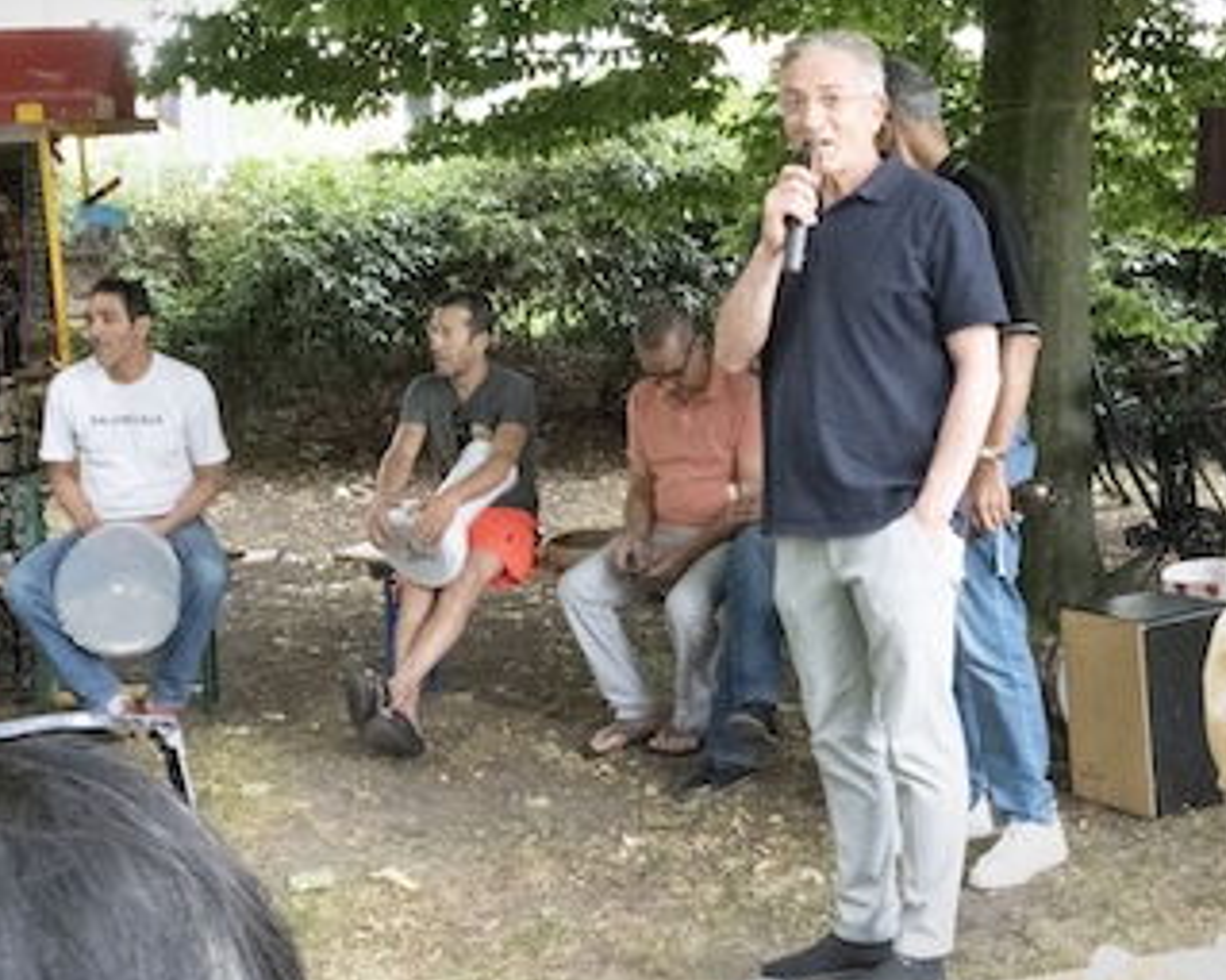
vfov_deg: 28.5
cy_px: 354
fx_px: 1923
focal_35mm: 53
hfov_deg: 35.3
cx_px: 550
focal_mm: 20
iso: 8000
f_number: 18
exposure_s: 1/30
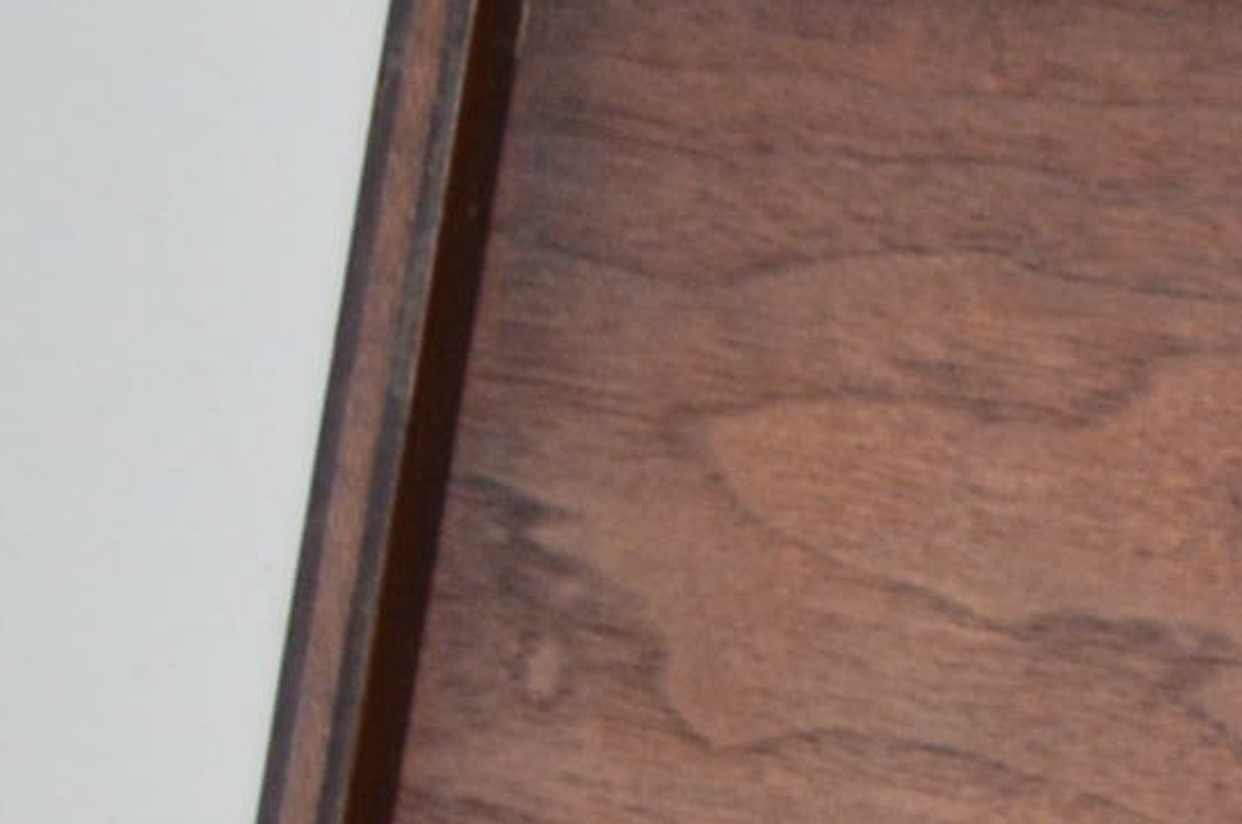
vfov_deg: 4.1
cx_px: 2998
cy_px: 1564
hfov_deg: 6.0
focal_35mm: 332
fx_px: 11437
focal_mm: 40
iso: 800
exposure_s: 1/80
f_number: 5.6
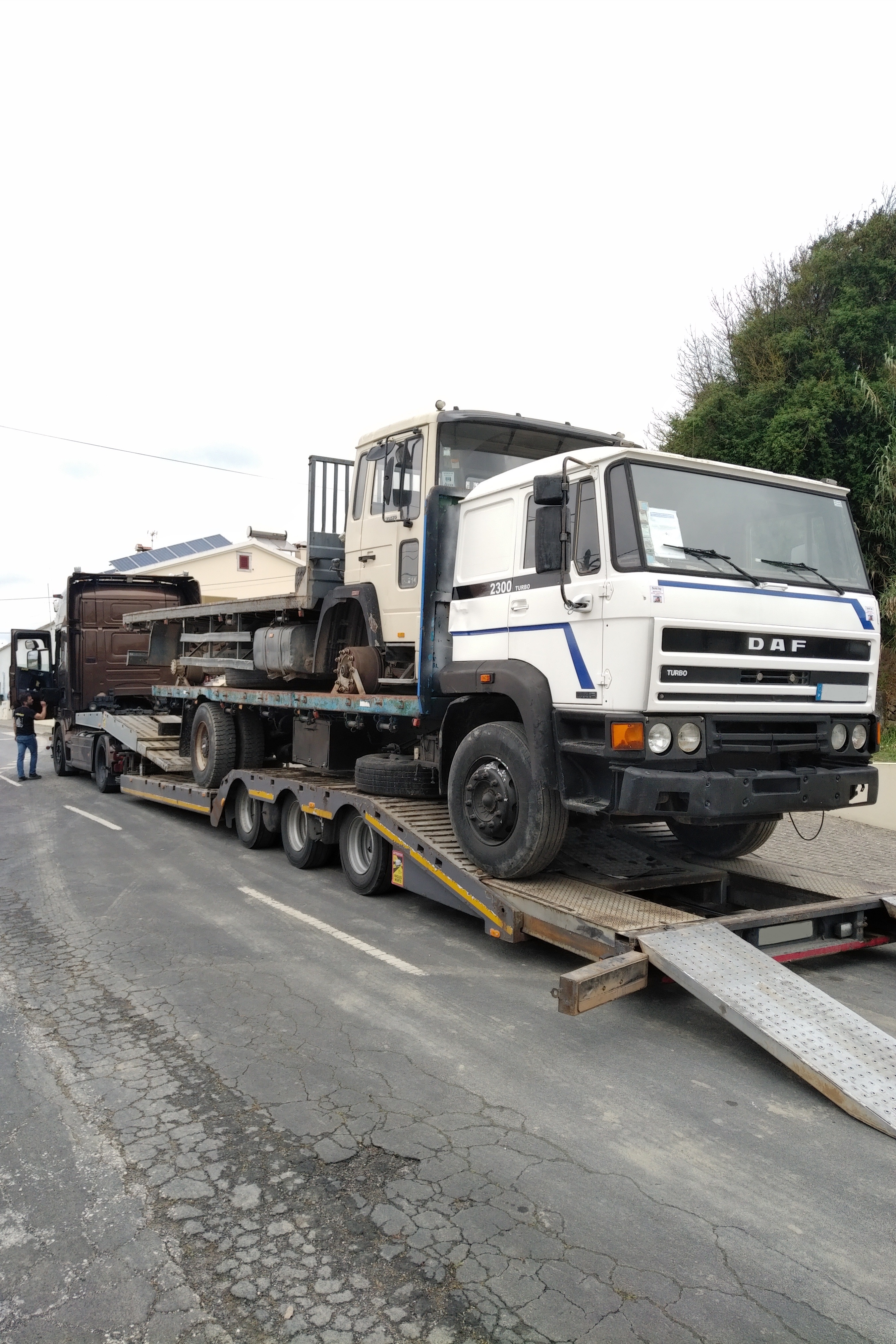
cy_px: 672
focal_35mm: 25
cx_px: 448
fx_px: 933
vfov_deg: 71.5
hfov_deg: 51.3
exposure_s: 1/778
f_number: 2
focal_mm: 4.52
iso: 100
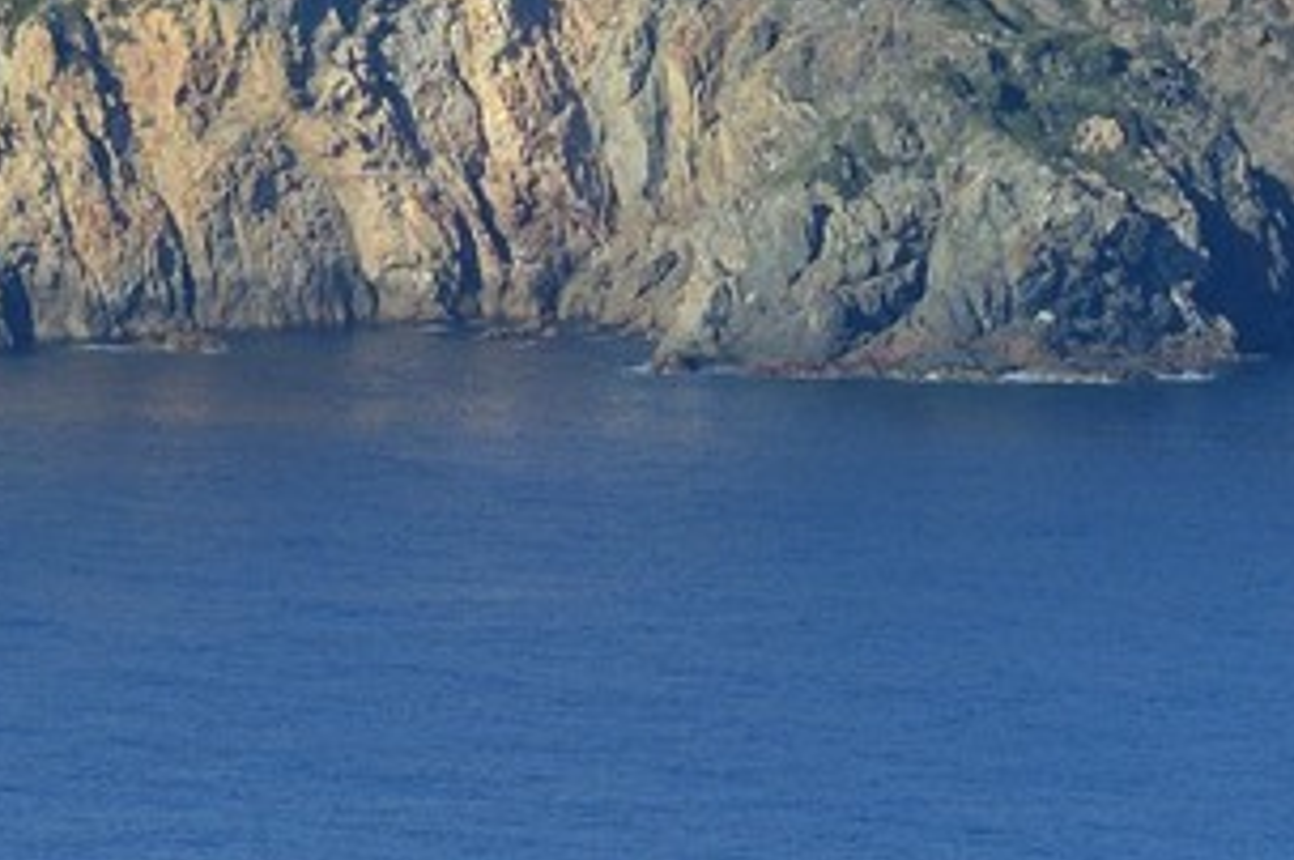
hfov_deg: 2.3
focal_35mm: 896
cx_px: -1119
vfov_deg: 1.5
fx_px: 32171
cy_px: -1362
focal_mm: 170
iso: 400
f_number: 11
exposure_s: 1/1000
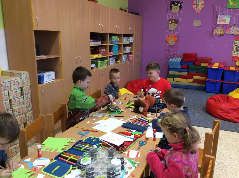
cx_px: 120
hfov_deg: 56.9
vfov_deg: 44.0
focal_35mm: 32
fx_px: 221
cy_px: 89
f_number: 2.4
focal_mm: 3.3
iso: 32
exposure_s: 1/25
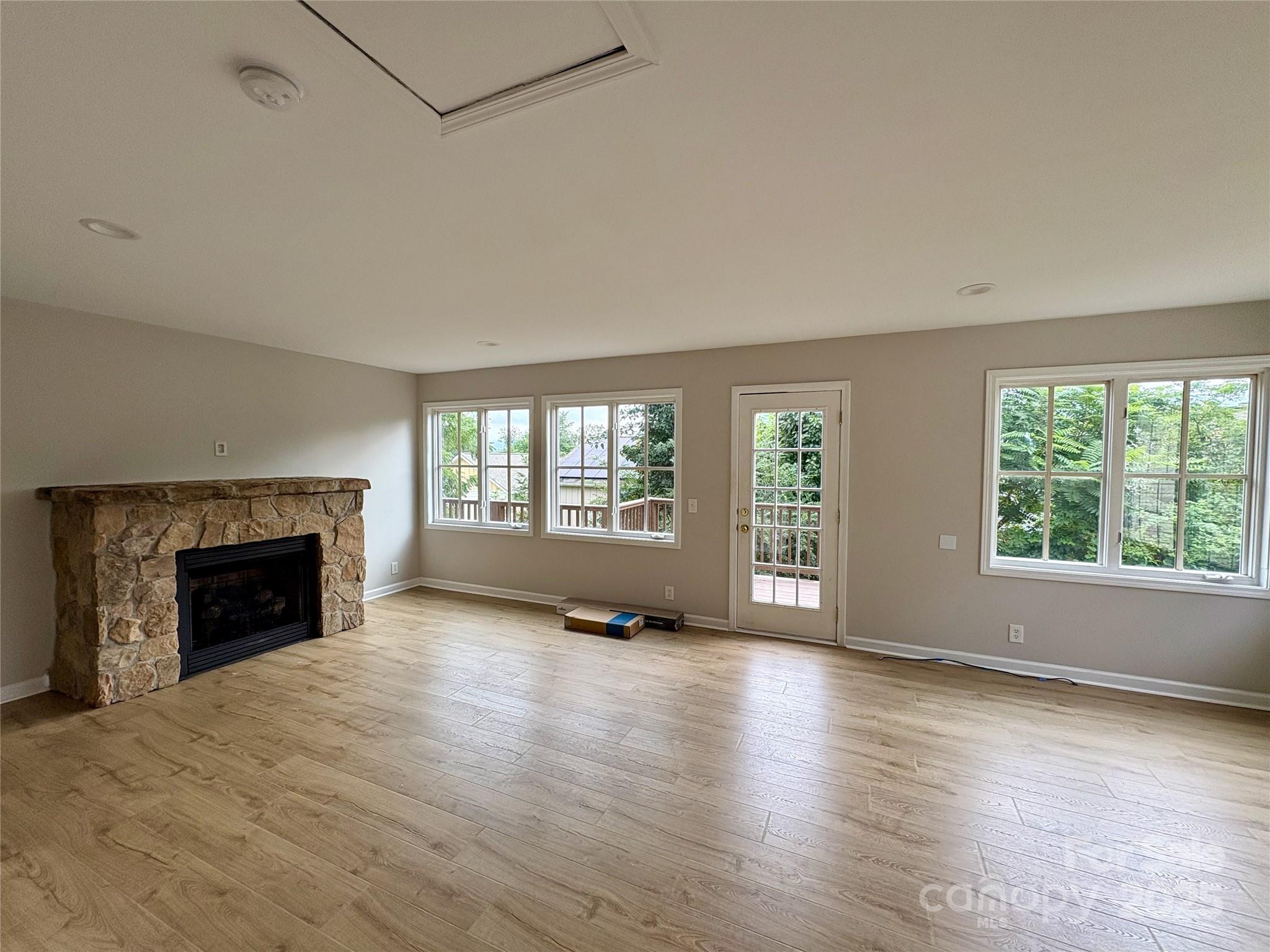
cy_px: 476
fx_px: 514
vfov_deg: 85.7
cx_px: 635
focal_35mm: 14
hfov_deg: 102.1
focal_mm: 2.22
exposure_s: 1/184
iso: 64
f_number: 2.2
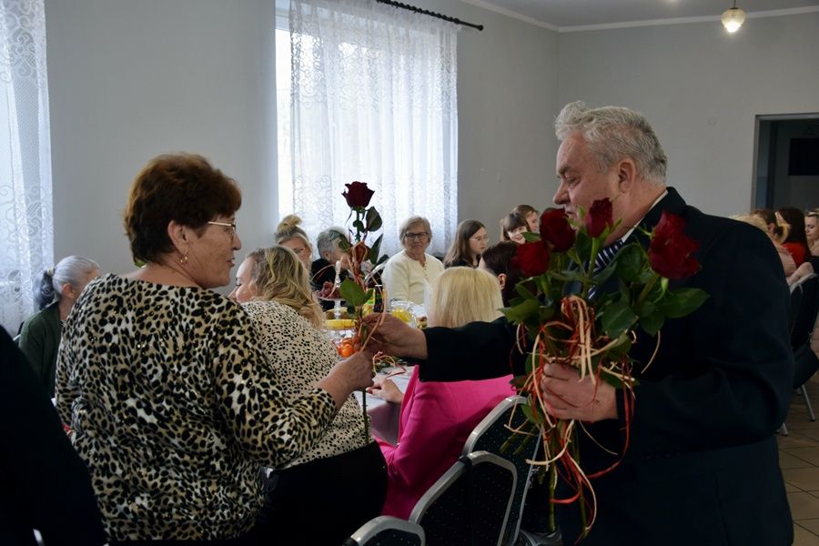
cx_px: 410
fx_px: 955
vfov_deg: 31.9
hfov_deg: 46.4
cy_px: 273
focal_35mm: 42
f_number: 4
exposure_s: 1/100
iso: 360
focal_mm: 28
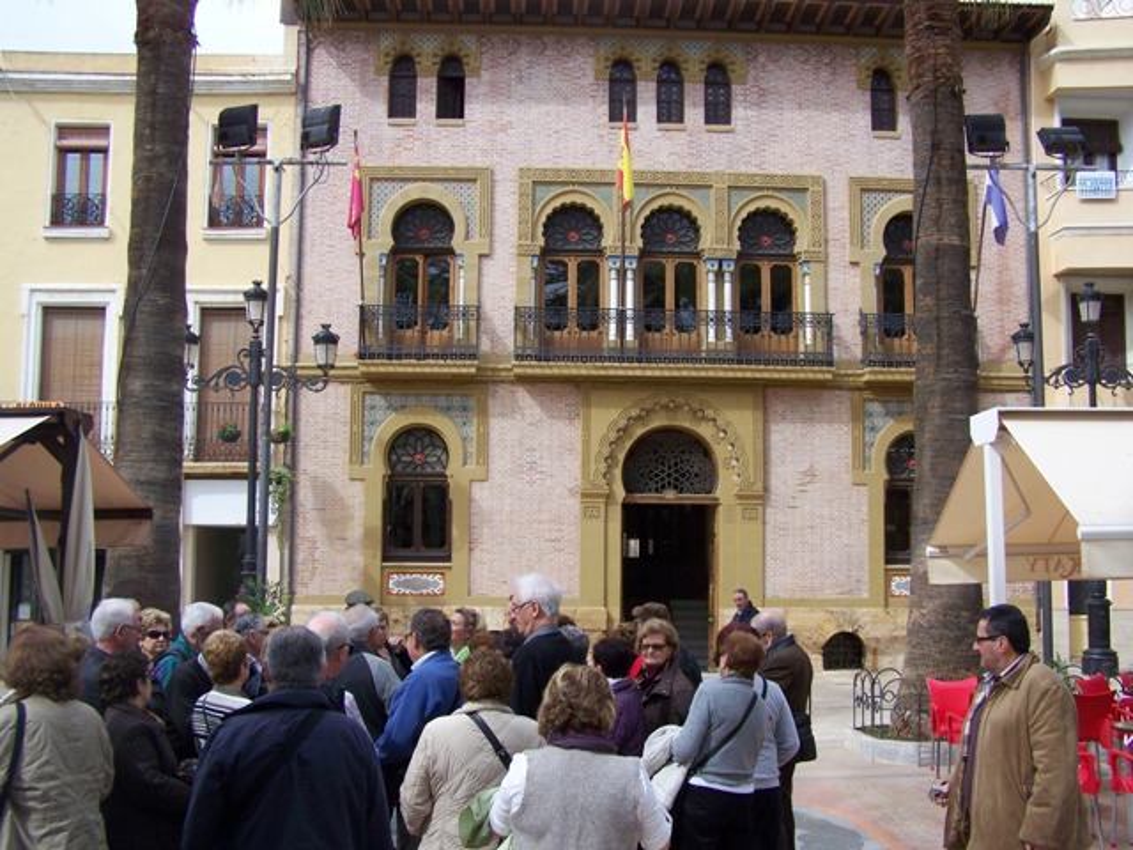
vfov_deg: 37.7
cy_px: 425
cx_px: 566
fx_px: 1244
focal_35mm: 38
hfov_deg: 49.0
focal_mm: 6.3
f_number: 4
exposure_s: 1/320
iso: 64
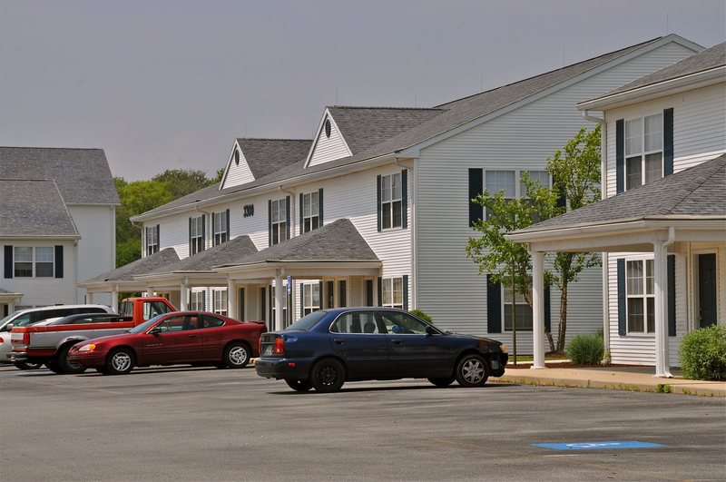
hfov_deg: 19.5
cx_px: 363
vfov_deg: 13.0
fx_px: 2114
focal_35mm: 105
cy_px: 241
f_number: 16
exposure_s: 1/1000
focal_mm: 70
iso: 640
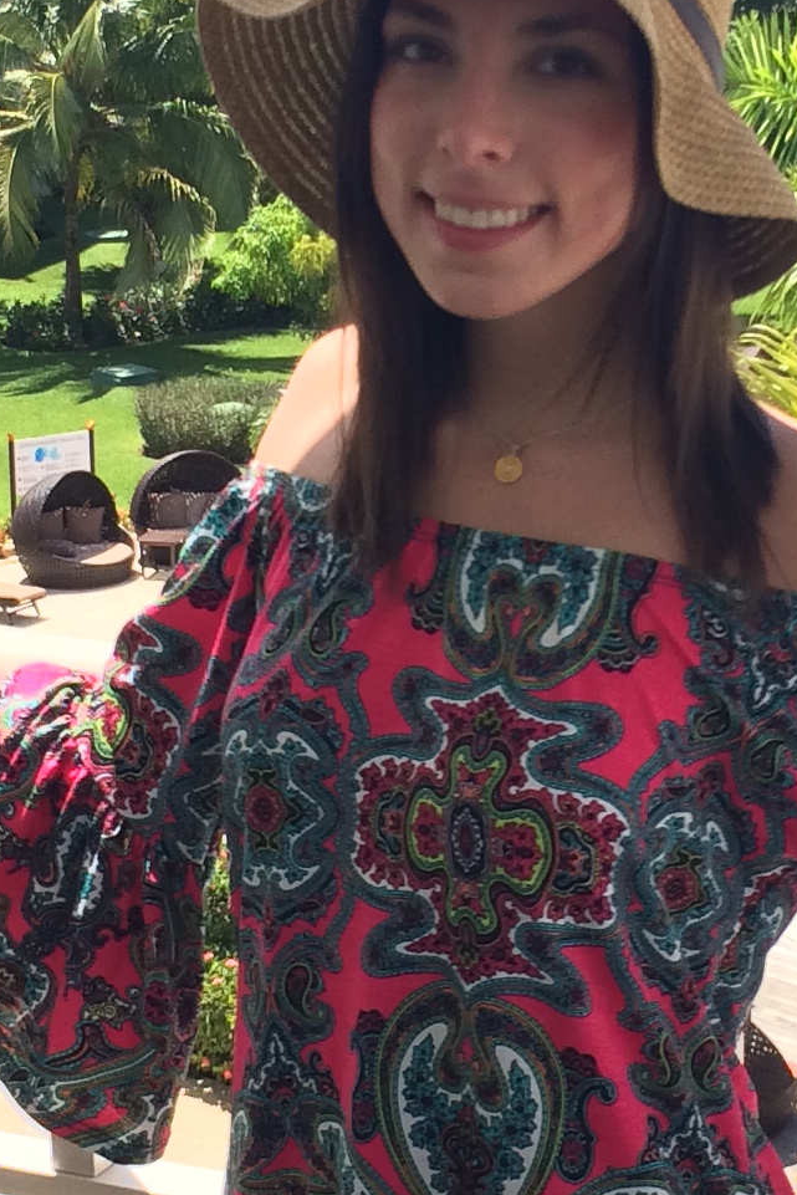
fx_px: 3519
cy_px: 480
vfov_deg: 19.3
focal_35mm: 106
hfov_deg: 12.9
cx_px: 512
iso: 32
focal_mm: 4.12
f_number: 2.2
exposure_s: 1/1001
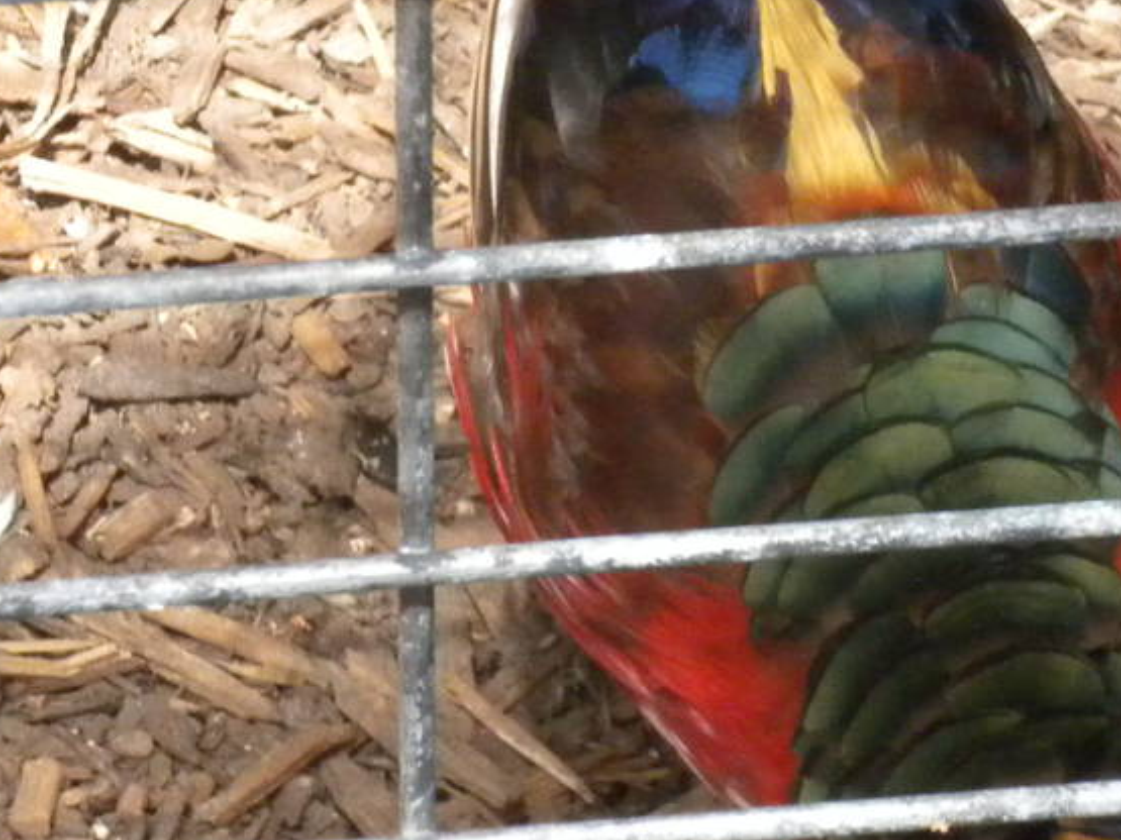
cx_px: 648
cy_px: 493
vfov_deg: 4.3
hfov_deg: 5.8
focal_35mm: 343
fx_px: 11105
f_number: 5.1
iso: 400
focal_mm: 21
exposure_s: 1/491
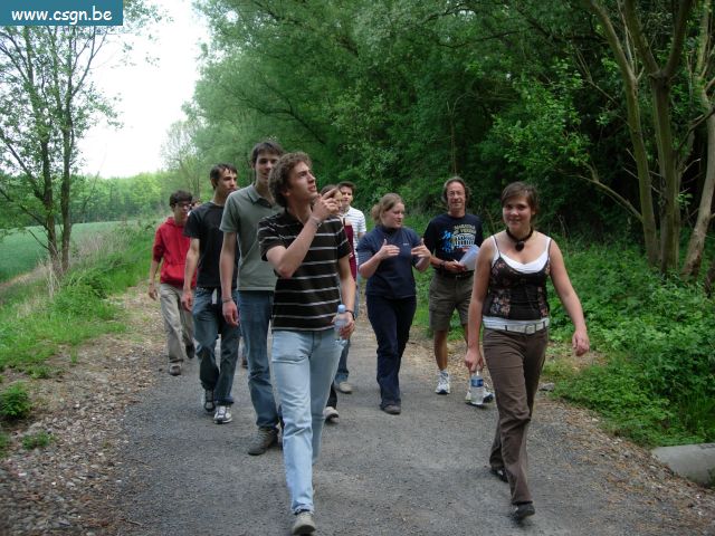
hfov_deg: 49.0
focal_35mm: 38
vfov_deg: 37.7
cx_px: 358
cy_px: 268
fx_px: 785
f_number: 2.8
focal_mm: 7.8
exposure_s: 1/322
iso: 64
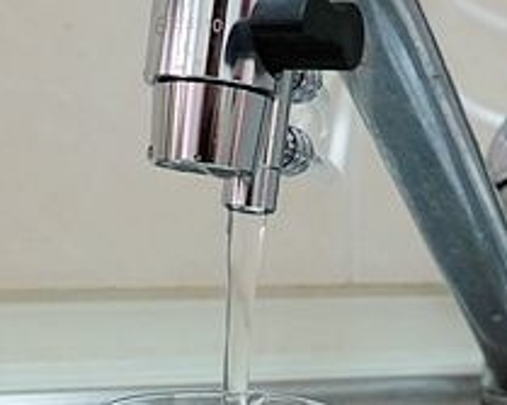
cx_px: 245
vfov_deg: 21.7
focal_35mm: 70
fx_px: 1050
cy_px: 290
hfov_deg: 27.1
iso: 800
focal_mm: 9
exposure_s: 1/30
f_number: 2.8
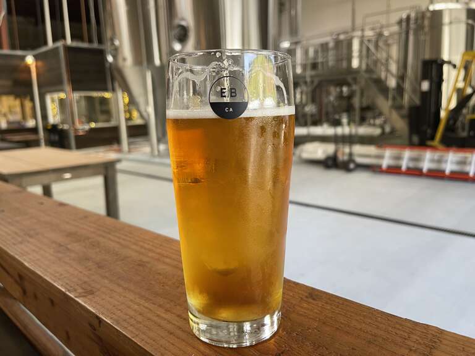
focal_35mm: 26
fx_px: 357
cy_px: 178
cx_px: 238
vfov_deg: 53.1
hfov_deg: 67.3
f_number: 1.6
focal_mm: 5.1
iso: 80
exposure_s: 1/60
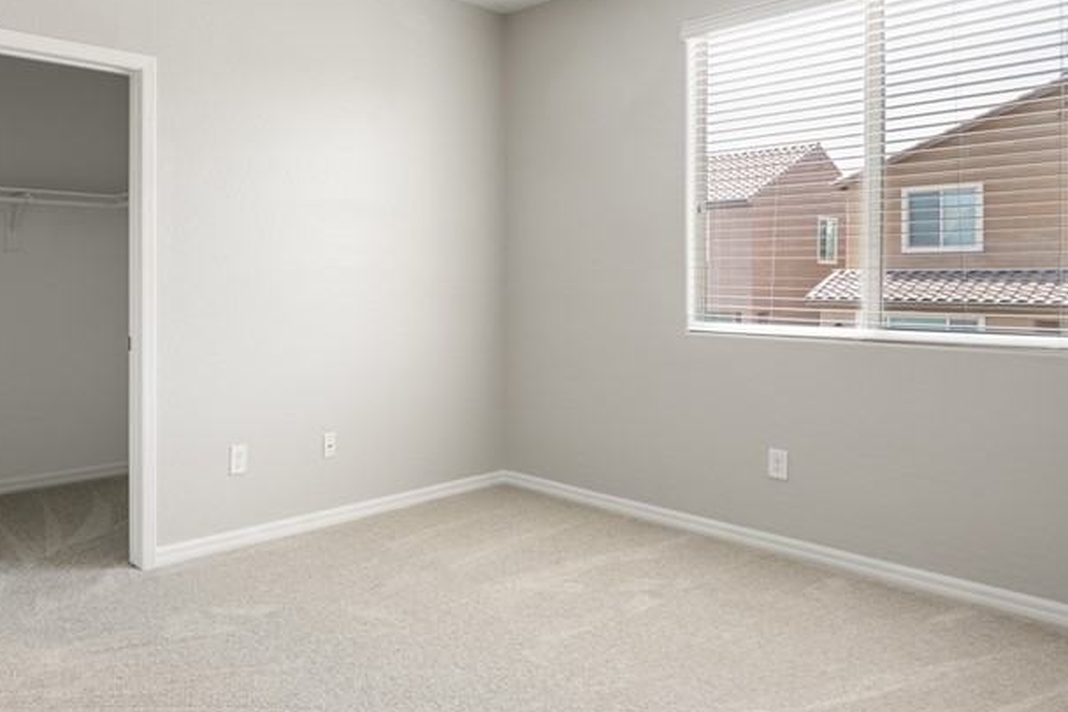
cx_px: 323
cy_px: 315
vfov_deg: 51.1
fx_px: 741
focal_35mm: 25
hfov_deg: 68.7
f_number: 9
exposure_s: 1/2.5
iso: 100
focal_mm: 14
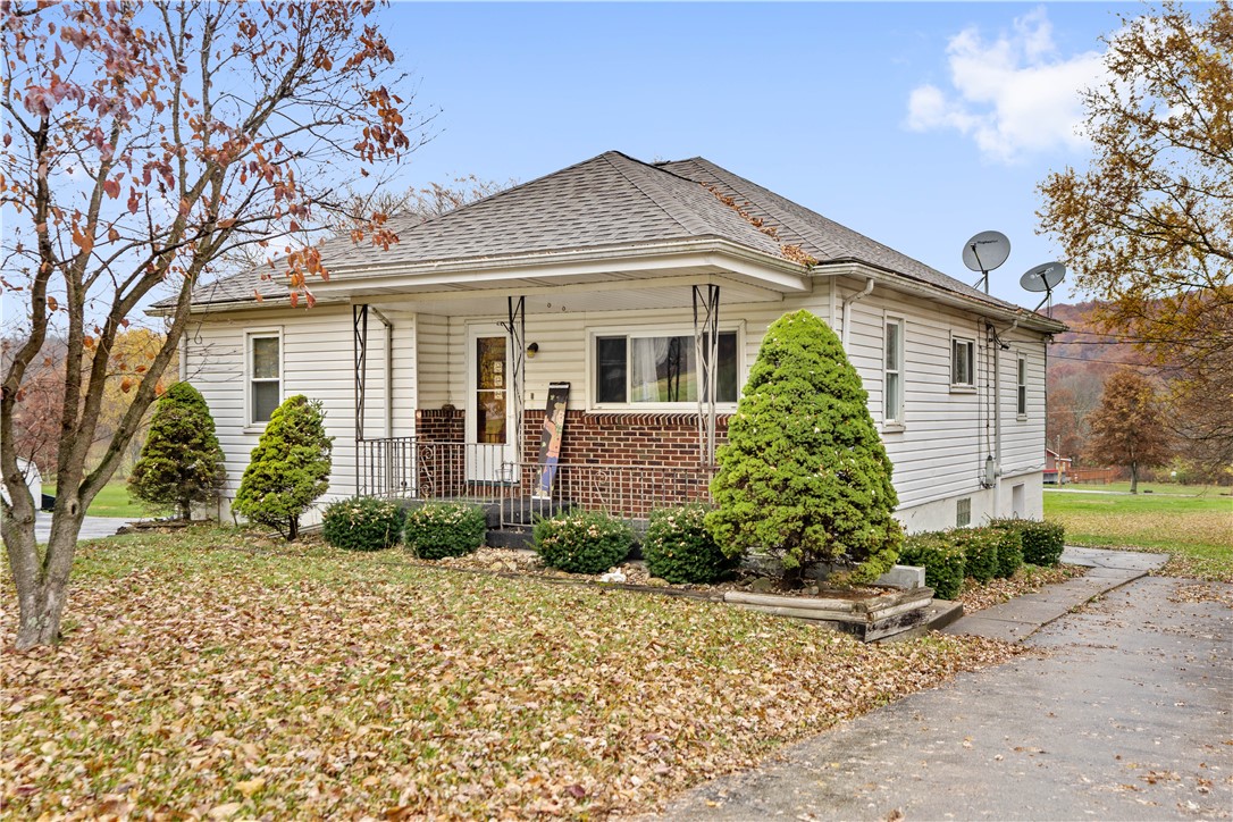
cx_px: 616
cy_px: 411
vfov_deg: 40.0
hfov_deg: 57.2
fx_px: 1130
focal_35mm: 33
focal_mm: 33
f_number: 3.2
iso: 100
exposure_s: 1/60
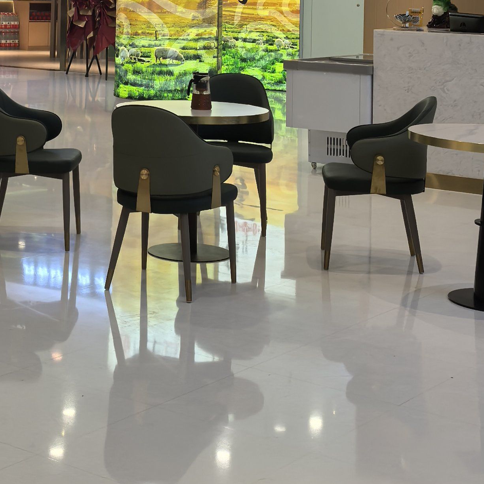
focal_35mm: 81
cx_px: 88
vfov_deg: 20.5
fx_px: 1281
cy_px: -36
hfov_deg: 21.1
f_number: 2
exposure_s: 1/101
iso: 50
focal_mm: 6.98
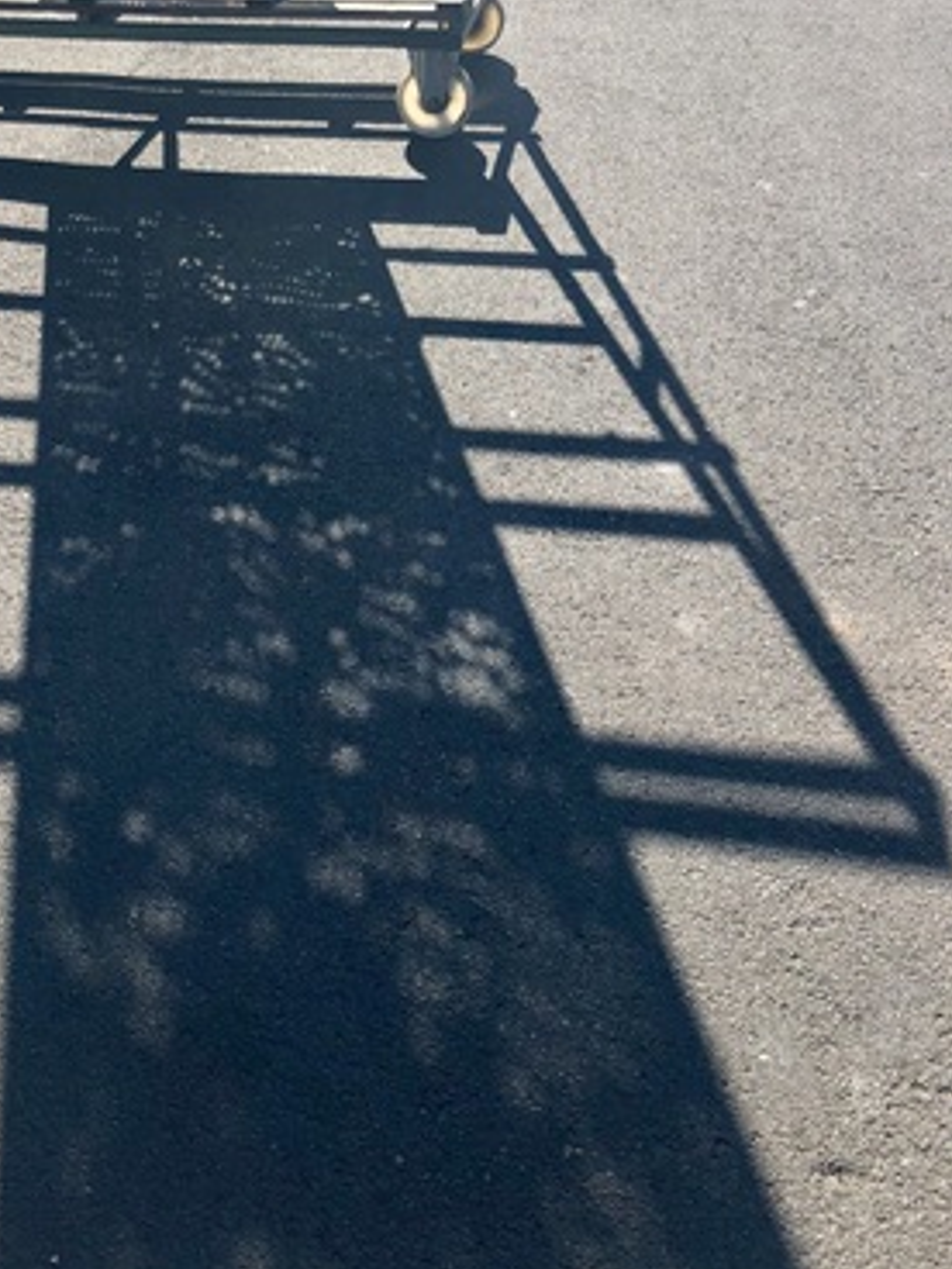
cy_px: 466
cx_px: 319
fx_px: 1393
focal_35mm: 38
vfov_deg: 48.5
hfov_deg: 37.3
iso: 20
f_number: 1.8
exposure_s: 1/960
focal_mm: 3.99
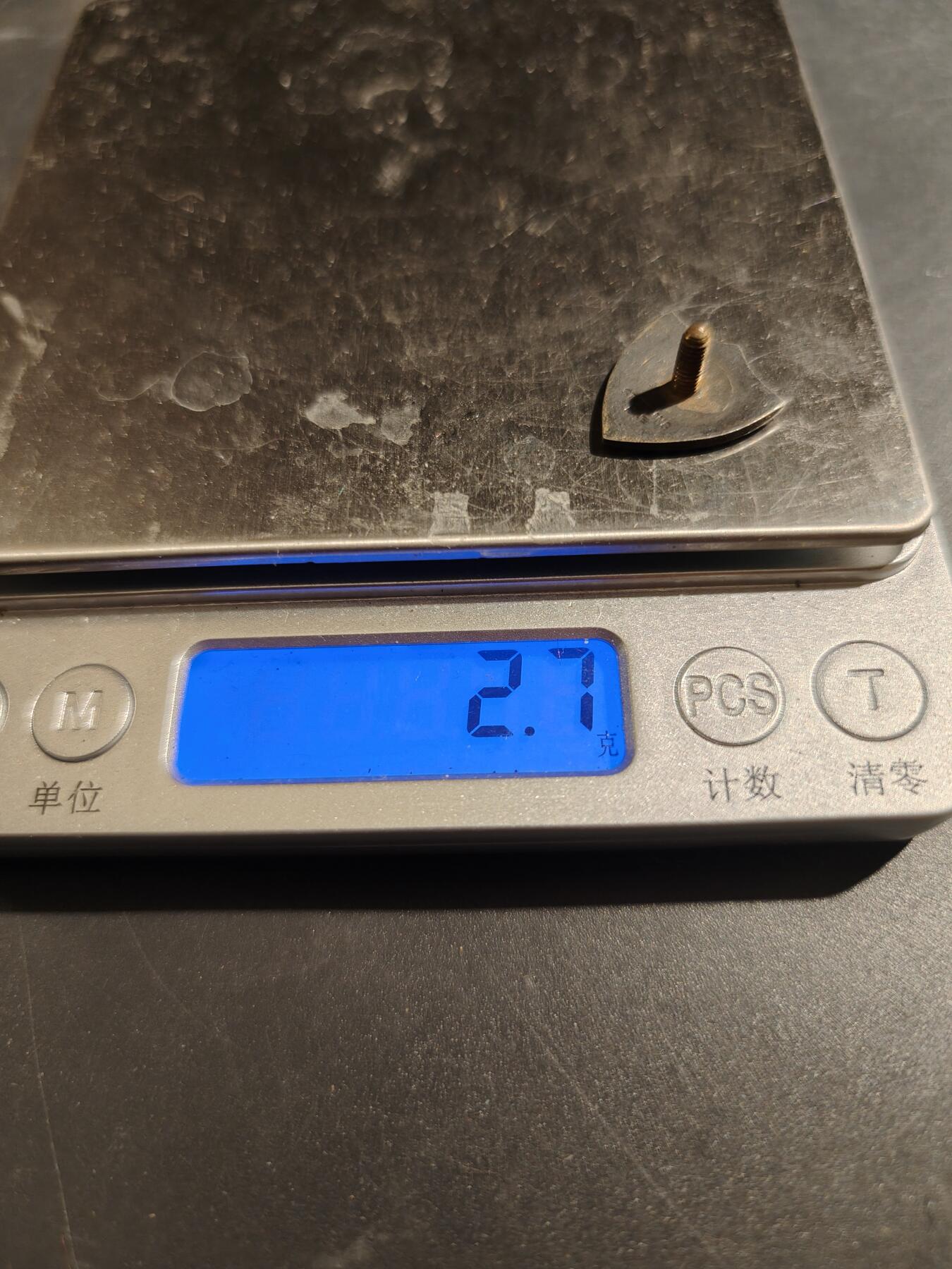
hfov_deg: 58.9
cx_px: 476
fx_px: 843
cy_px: 634
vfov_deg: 73.9
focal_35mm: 23
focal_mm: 6.06
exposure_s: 1/120
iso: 250
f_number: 1.6
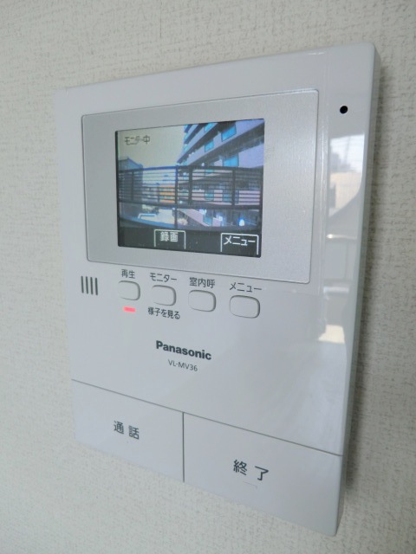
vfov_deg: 71.6
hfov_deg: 56.8
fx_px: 385
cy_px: 277
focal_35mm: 24
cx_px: 208
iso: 125
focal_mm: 4.3
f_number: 3.2
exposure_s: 1/60
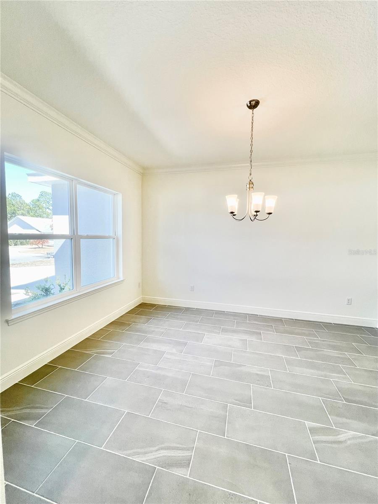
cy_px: 252
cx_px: 189
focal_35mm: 13
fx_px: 189
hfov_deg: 89.9
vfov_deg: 106.2
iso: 50
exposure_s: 1/120
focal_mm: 1.57
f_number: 1.8
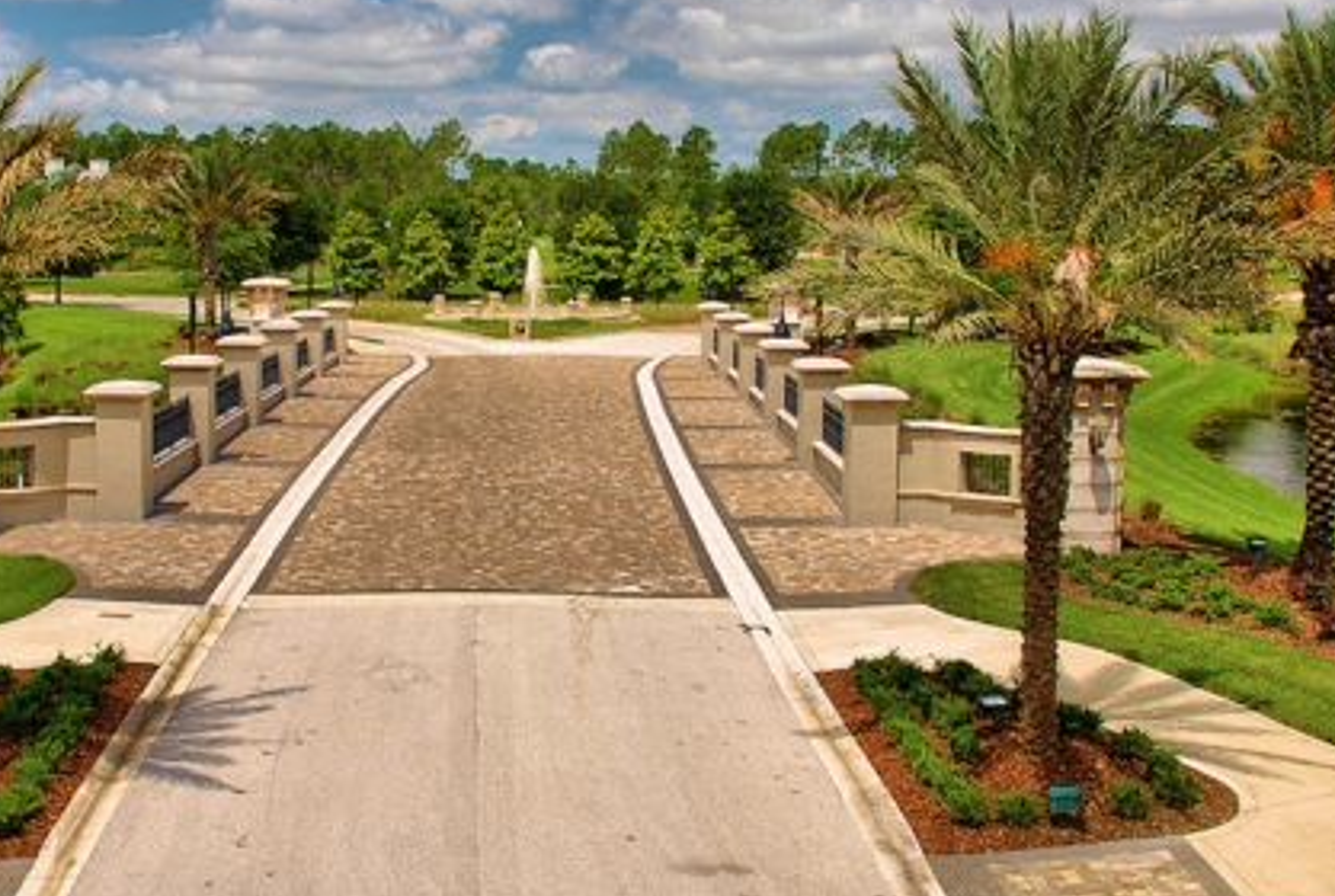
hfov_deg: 42.5
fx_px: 1709
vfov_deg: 29.3
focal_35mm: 46
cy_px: 331
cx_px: 538
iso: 100
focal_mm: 20
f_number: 4.5
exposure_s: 1/250
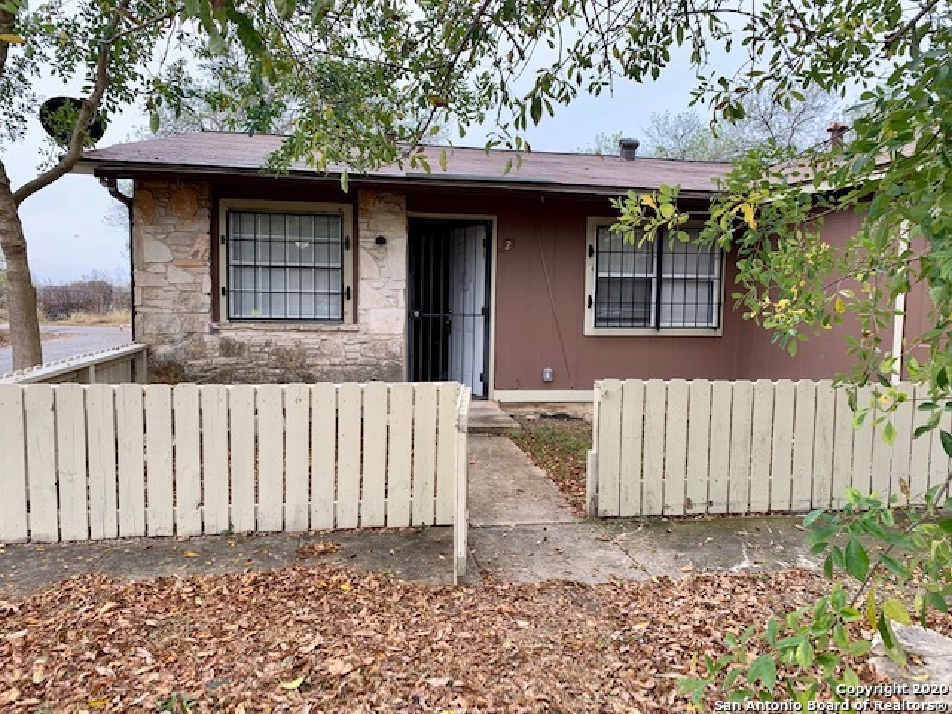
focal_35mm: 26
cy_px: 357
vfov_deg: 53.1
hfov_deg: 67.3
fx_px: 715
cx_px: 476
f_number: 1.8
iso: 25
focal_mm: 4.25
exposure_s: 1/126
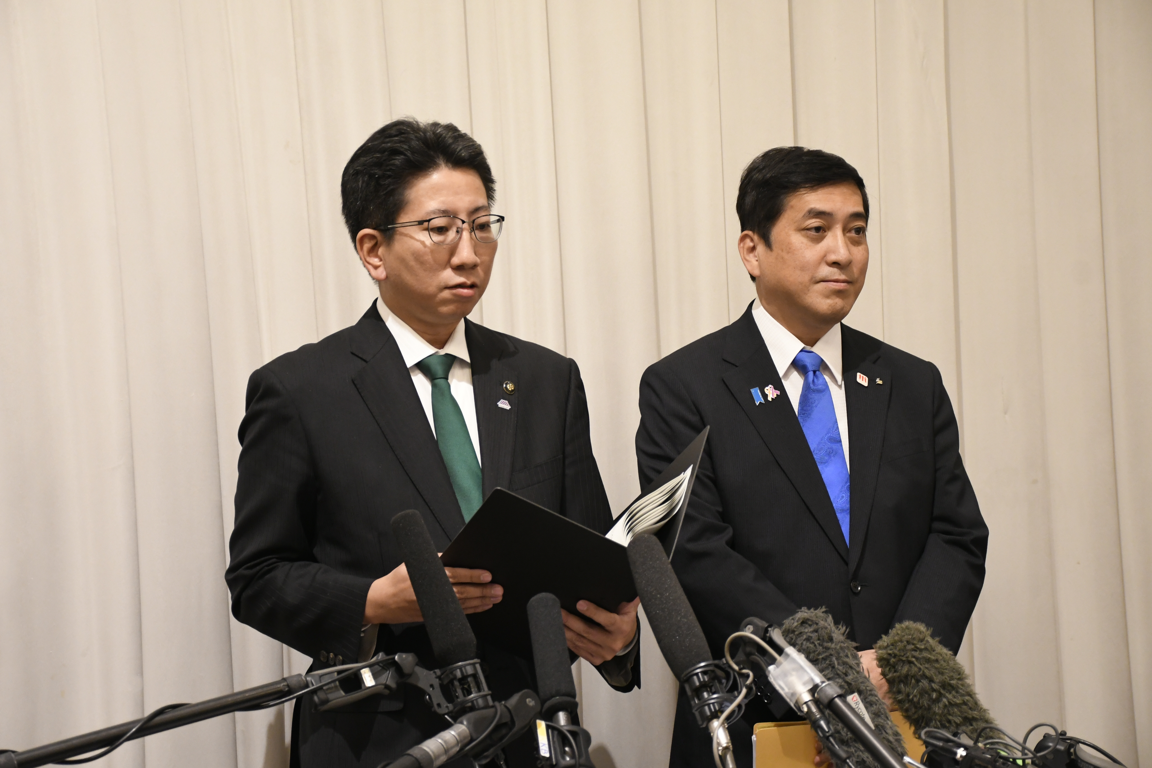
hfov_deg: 24.2
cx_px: 576
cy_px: 384
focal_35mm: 84
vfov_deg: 16.3
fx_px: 2688
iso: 2500
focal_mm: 56
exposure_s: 1/100
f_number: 4.8
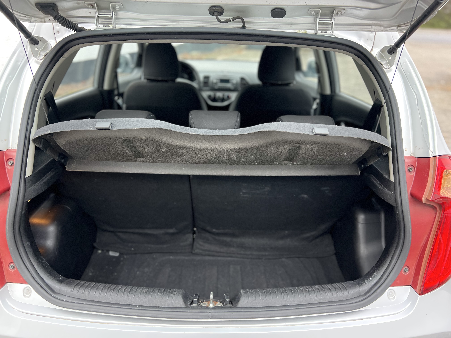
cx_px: 226
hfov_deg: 67.3
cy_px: 169
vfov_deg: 53.1
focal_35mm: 26
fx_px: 339
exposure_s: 1/60
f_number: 1.5
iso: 320
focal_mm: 5.7
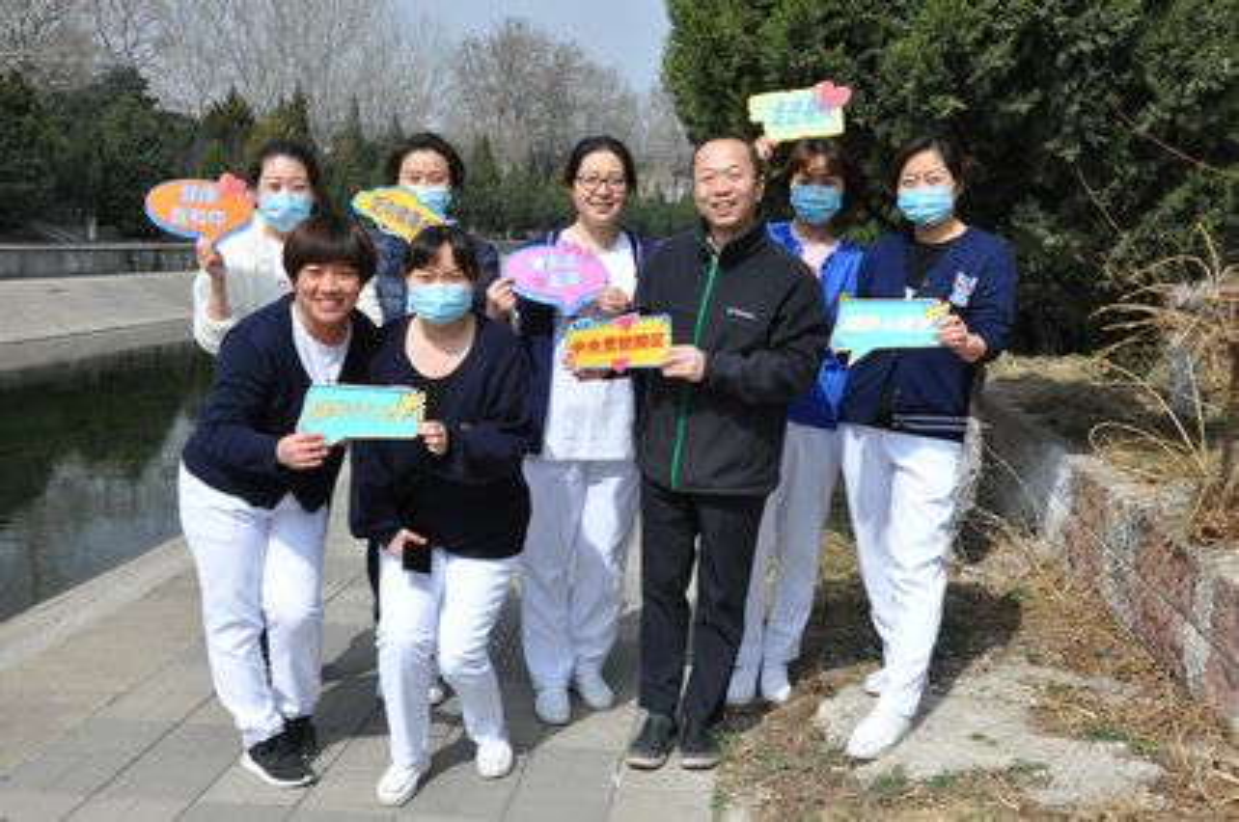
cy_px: 411
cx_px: 620
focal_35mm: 39
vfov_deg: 34.1
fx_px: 1340
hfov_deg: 49.6
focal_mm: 26
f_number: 18
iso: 800
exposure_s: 1/320
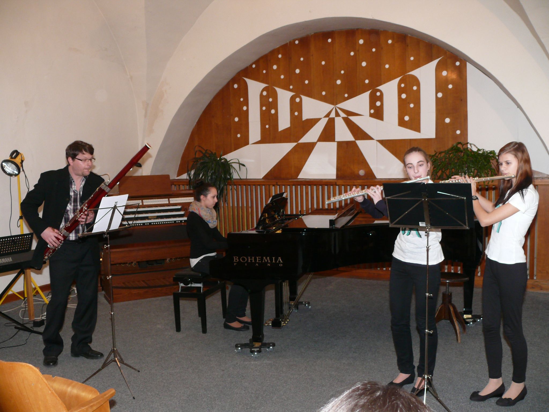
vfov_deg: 40.7
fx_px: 555
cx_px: 274
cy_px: 206
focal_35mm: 35
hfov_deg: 52.6
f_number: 2.8
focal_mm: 7.4
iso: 200
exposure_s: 1/50
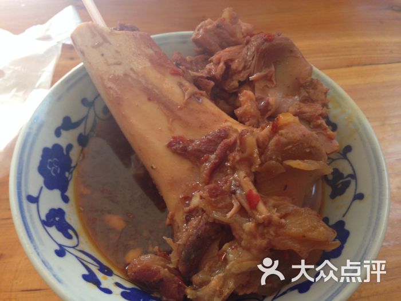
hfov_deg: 55.4
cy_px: 150
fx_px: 382
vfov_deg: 42.9
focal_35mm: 33
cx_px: 200
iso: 100
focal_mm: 4.12
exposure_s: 1/20
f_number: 2.4
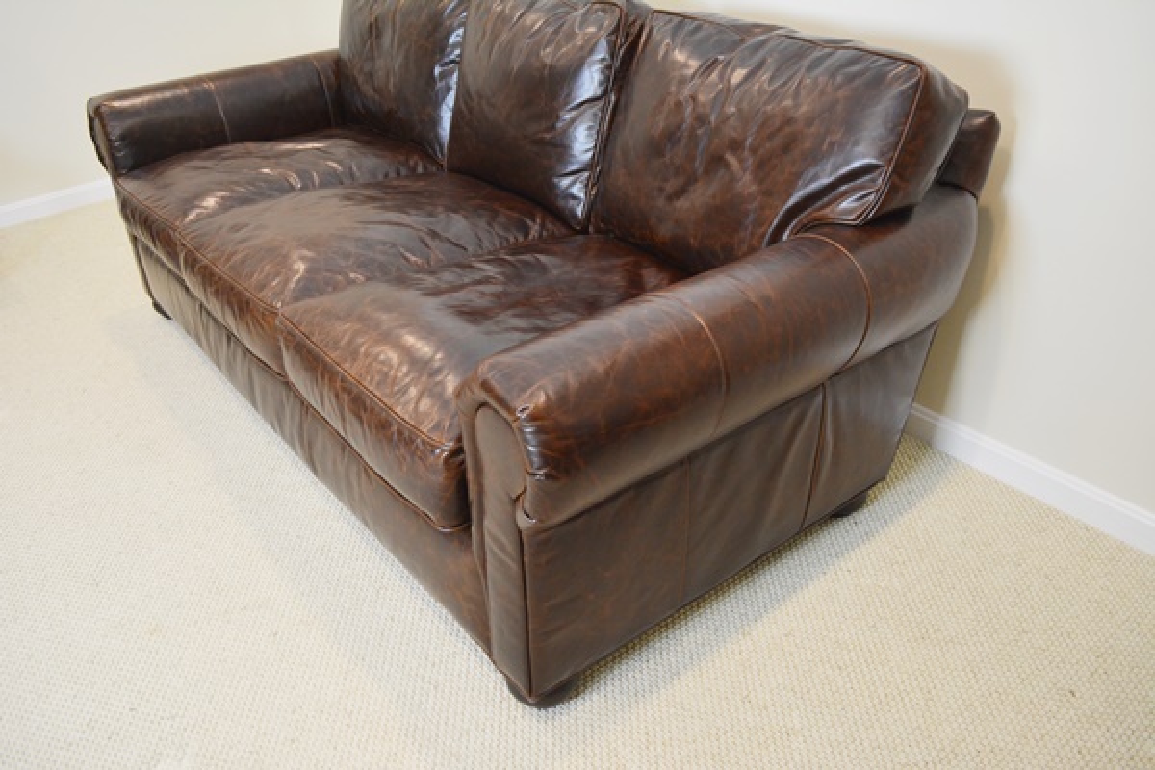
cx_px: 578
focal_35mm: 30
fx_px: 962
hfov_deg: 61.9
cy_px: 385
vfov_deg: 43.6
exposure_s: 1/60
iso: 720
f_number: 4
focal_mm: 20
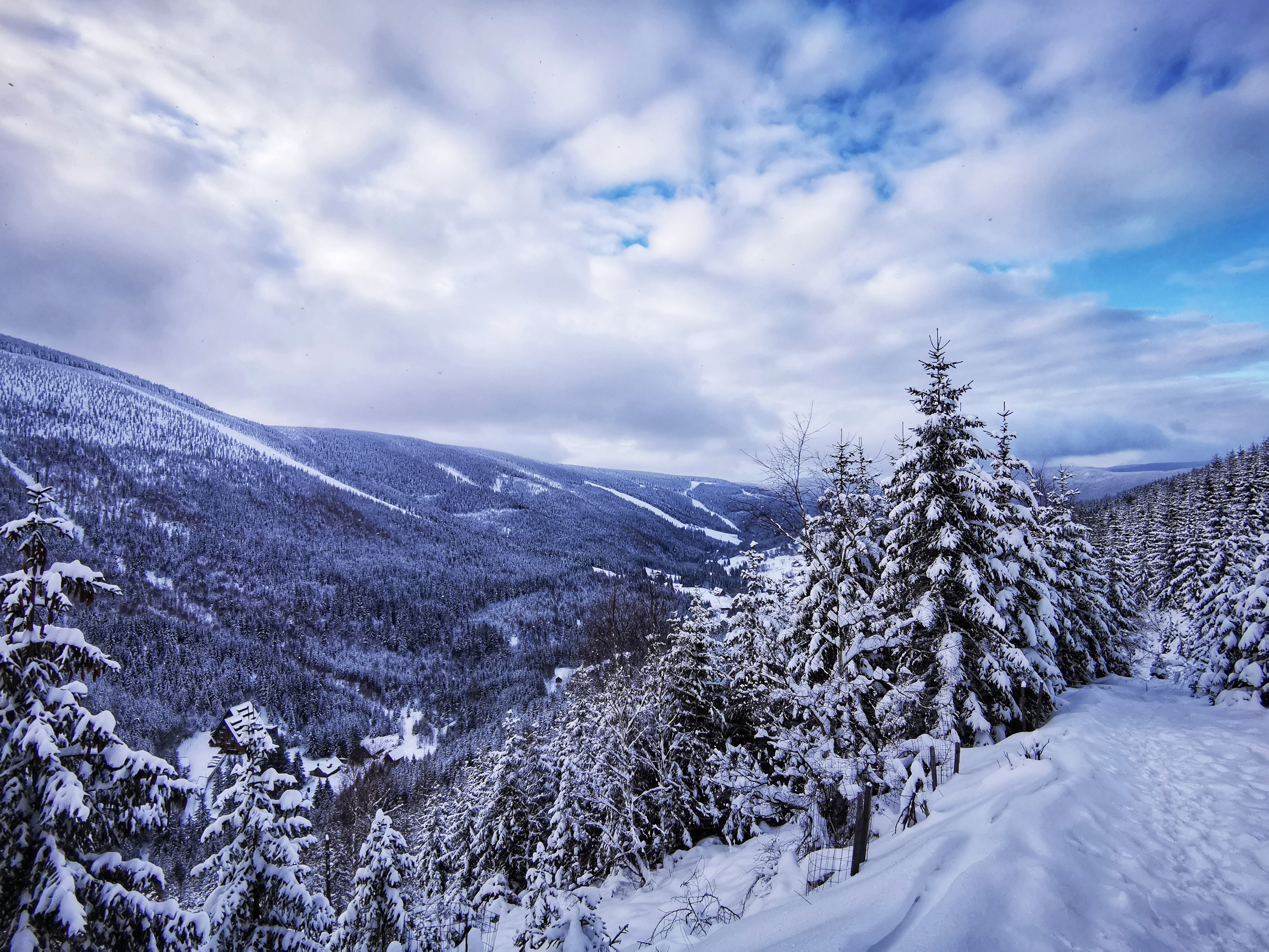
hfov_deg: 91.0
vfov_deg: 74.7
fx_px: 623
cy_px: 476
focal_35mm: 17
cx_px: 634
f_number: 2.2
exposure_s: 1/570
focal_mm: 2.26
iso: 50
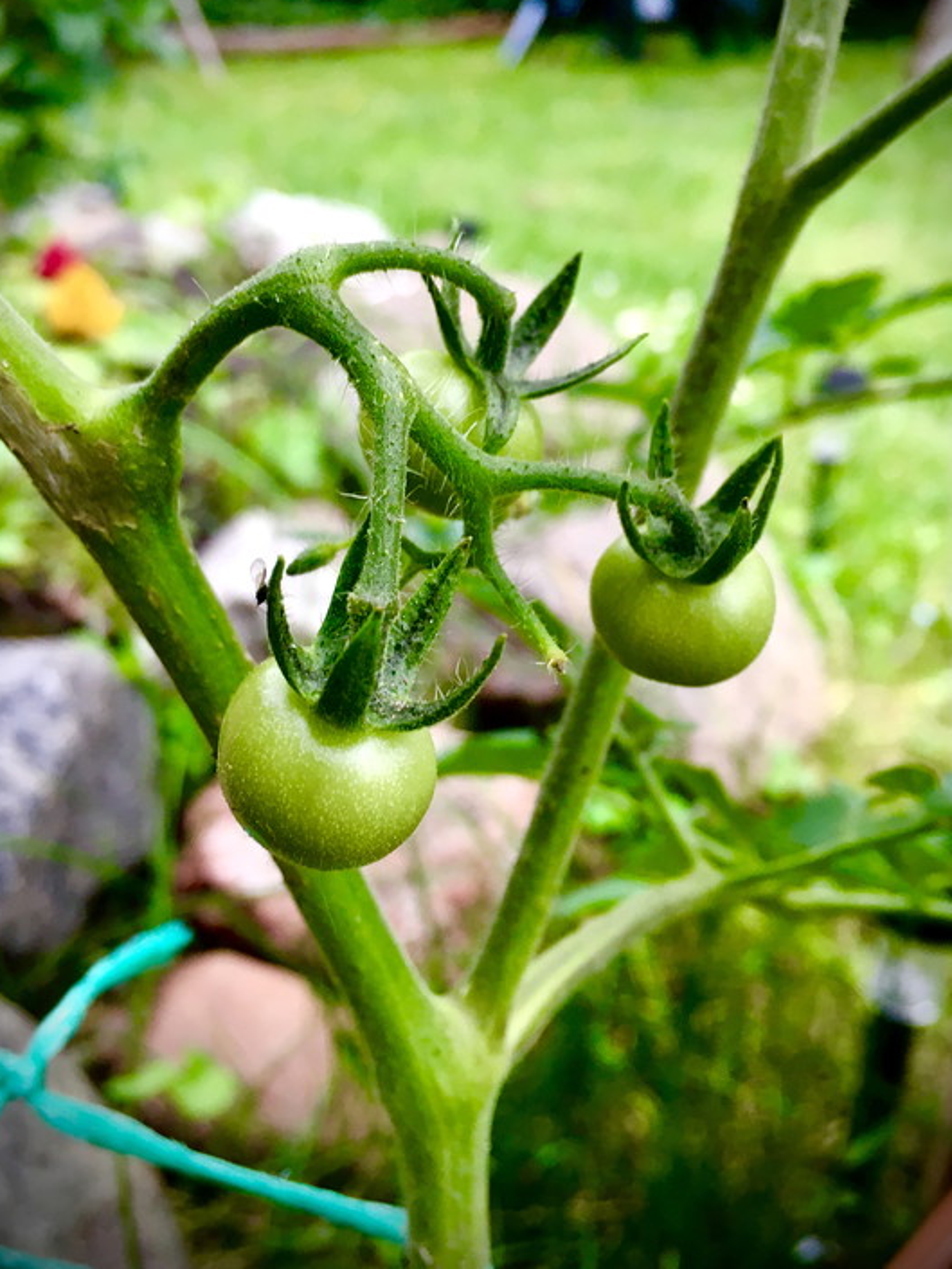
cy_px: 559
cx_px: 459
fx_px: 1246
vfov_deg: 53.8
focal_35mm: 34
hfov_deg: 41.8
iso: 80
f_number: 2.2
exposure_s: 1/33
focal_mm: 4.15
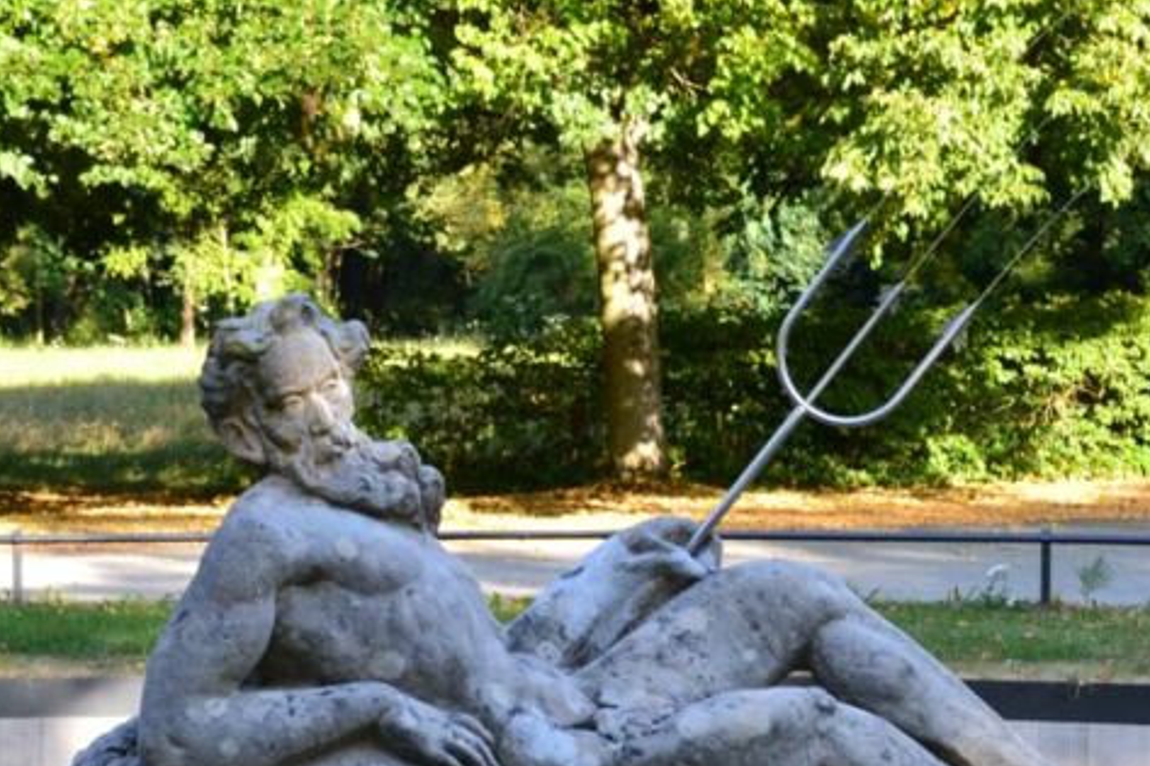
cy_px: 494
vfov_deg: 10.0
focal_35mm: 137
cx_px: 540
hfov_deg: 15.0
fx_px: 4375
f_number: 9
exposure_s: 1/125
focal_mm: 48
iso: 400
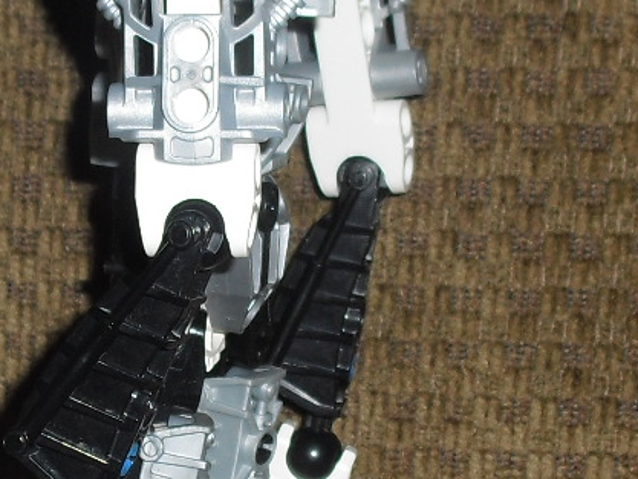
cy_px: 262
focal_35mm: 138
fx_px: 2544
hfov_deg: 14.3
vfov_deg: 10.8
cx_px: 197
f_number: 3.1
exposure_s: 1/60
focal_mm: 6.3
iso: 100
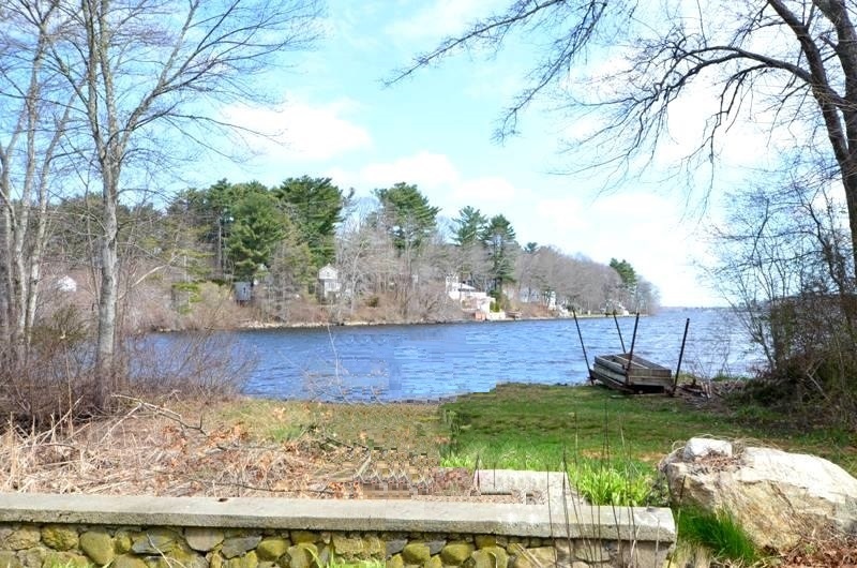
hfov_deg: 53.2
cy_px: 284
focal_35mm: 36
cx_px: 428
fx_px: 855
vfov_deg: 36.7
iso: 1600
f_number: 10
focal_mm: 24
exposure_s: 1/400
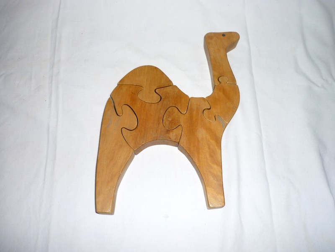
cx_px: 168
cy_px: 126
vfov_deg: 42.9
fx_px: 319
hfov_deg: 55.4
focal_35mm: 33
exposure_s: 1/30
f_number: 2.8
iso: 100
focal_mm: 5.5
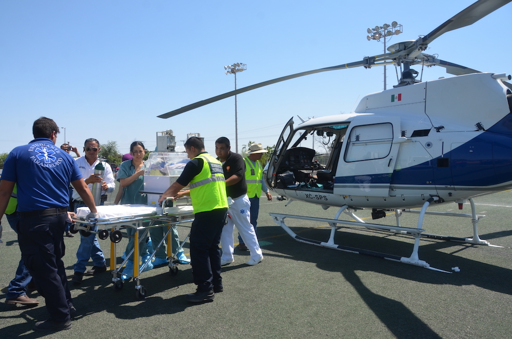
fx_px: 383
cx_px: 256
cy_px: 170
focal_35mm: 27
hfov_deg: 67.5
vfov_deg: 47.7
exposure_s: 1/250
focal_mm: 18
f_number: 8
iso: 100
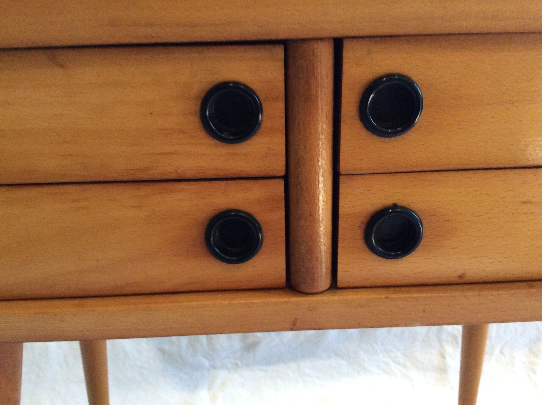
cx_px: 264
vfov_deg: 42.8
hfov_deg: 55.4
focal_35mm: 33
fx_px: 516
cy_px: 202
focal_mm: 3.3
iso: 250
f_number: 2.4
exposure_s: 1/25
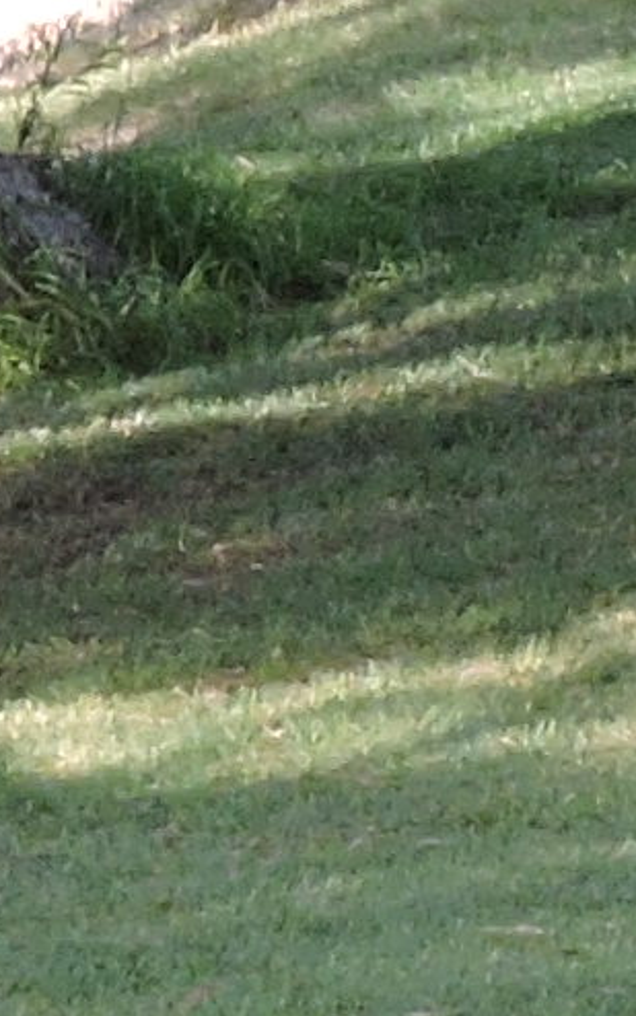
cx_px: 1270
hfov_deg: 1.1
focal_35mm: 1236
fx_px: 34258
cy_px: 919
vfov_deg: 1.7
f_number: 5
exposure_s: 1/125
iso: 100
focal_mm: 22.4
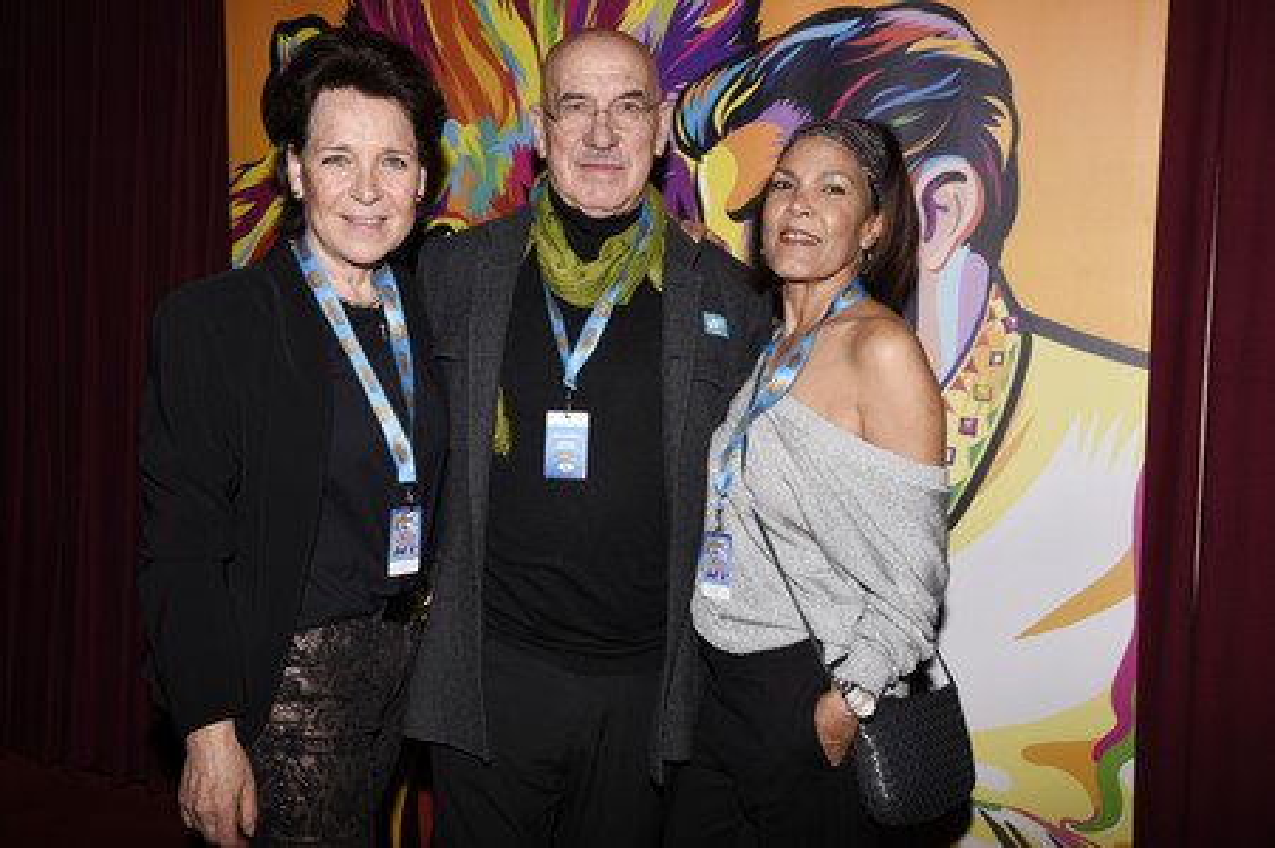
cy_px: 424
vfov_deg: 37.8
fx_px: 1239
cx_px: 638
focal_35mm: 35
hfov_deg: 54.5
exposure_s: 1/160
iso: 160
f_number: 6.3
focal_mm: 35
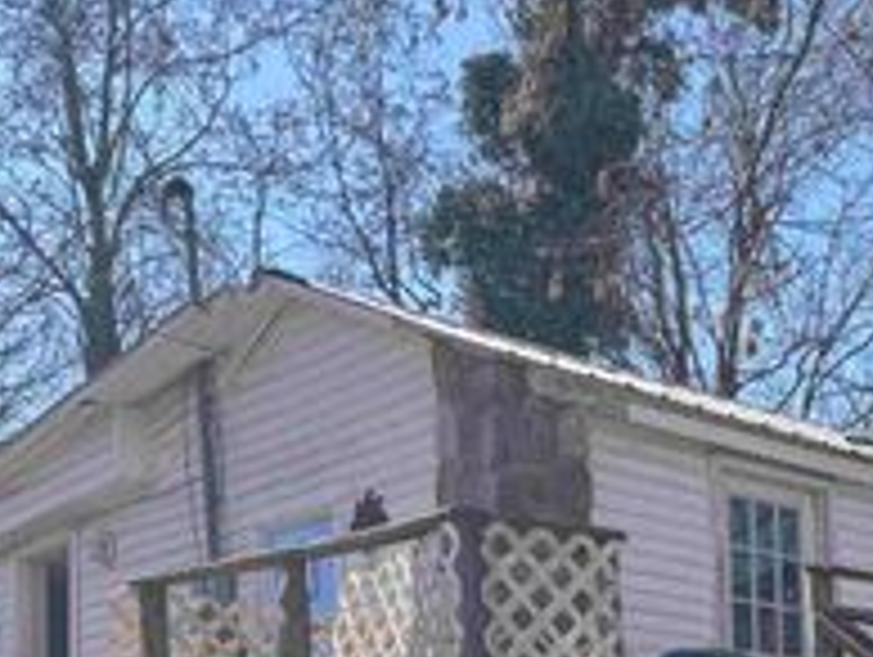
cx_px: 1120
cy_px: 835
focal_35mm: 67
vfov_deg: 20.3
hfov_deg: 25.2
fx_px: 1692
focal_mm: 5.96
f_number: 1.6
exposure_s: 1/1037
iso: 50
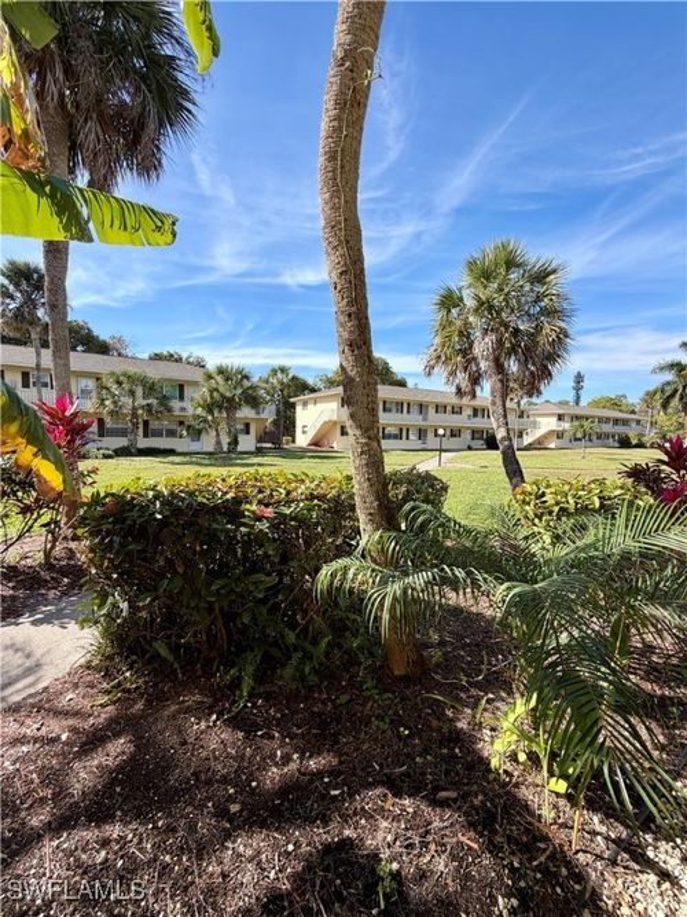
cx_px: 344
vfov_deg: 102.1
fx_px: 371
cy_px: 458
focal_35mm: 14
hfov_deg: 85.7
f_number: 2.2
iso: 32
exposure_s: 1/770
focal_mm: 2.22
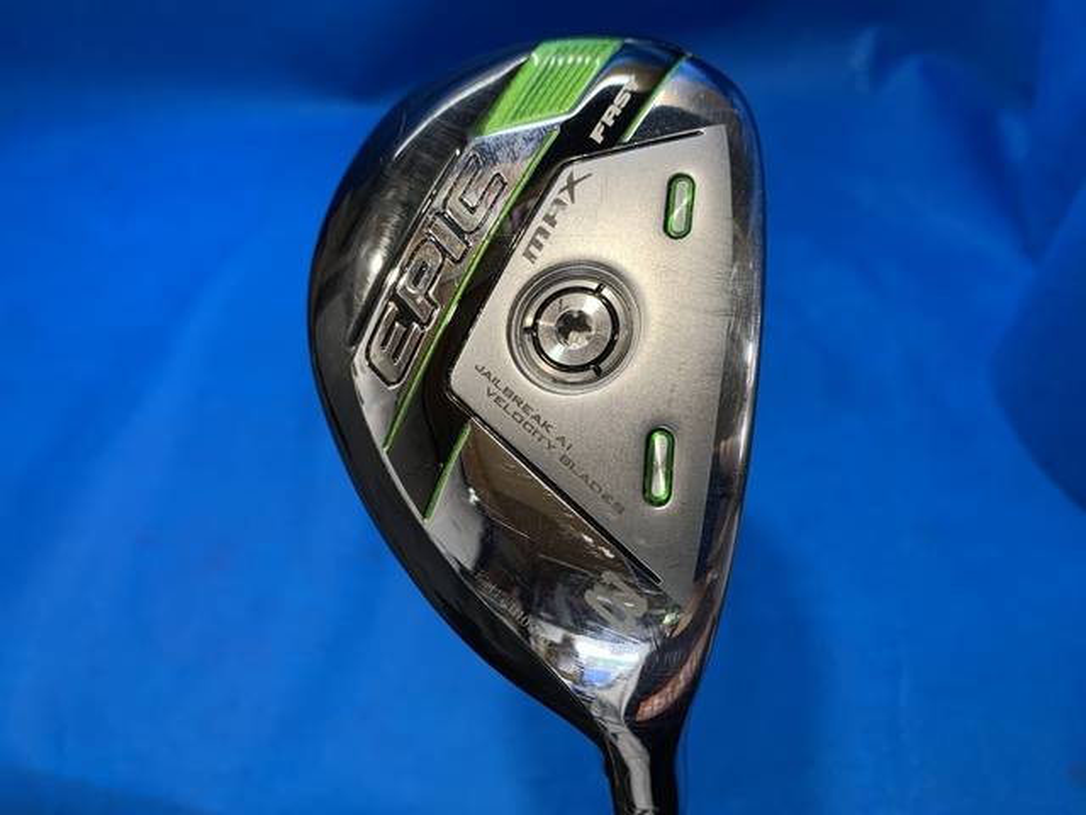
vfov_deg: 53.1
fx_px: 816
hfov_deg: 67.3
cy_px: 408
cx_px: 543
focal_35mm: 26
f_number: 1.8
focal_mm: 4.25
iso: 64
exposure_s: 1/60
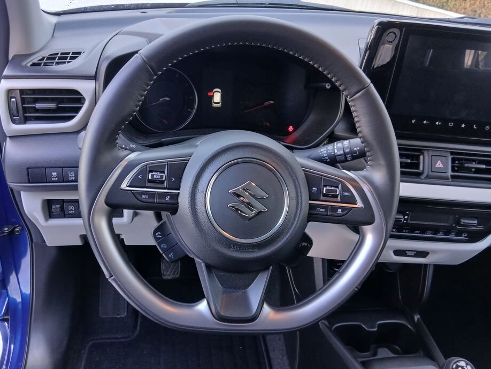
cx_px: 222
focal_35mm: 29
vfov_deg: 48.2
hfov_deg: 61.5
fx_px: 411
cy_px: 202
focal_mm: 3.98
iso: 320
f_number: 1.8
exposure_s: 1/50
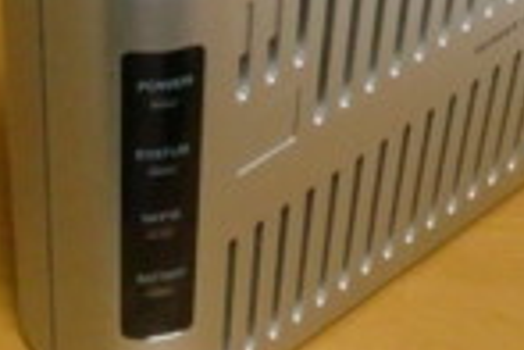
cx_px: 335
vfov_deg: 10.5
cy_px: -232
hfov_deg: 16.5
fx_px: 1805
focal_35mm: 124
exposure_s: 1/50
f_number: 3.1
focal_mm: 6.51
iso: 800
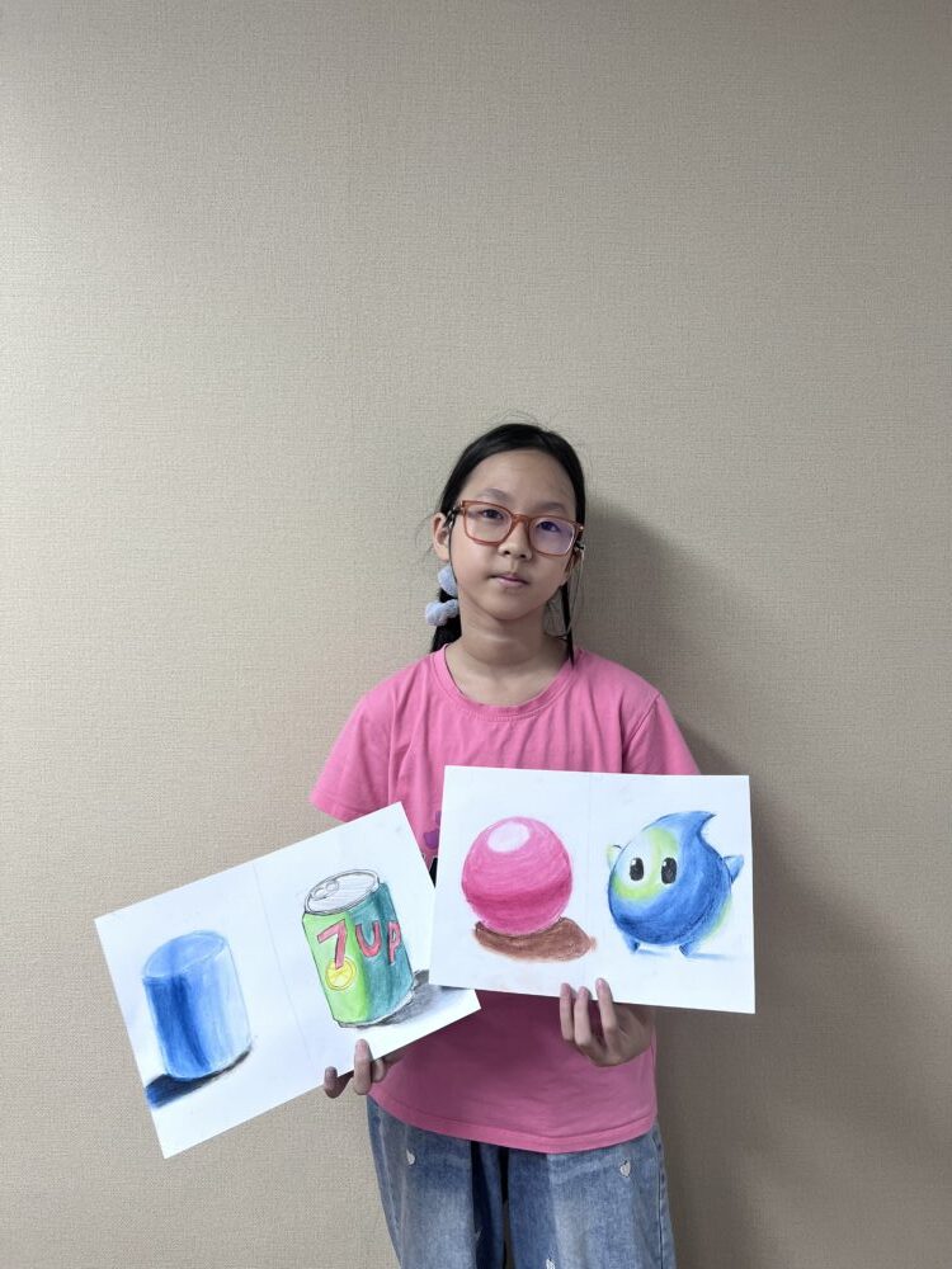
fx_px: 953
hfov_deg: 53.1
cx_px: 476
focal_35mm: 26
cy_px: 634
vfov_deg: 67.3
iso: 80
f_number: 1.5
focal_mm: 5.7
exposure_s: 1/100
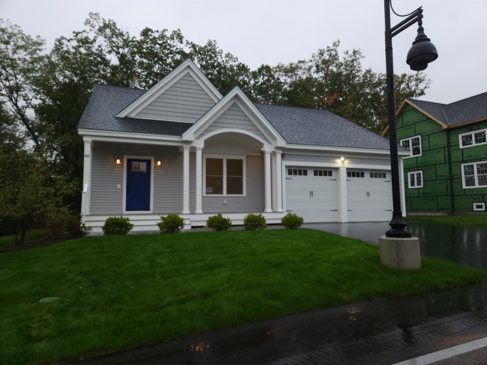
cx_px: 244
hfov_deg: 73.9
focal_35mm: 23
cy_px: 182
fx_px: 324
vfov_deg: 58.9
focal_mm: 5.4
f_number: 1.8
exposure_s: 1/194
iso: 40
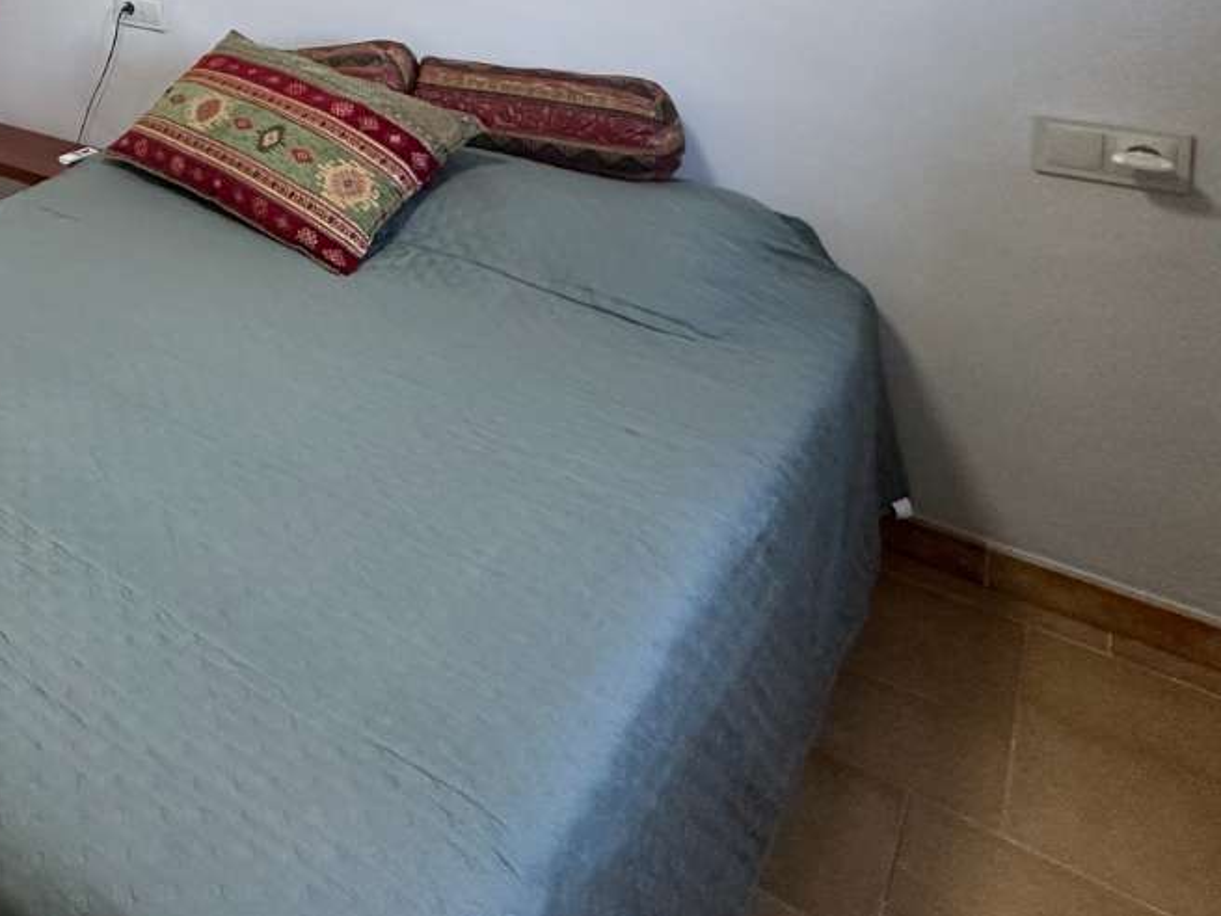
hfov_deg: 43.8
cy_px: -124
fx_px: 1129
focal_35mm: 32
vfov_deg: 36.4
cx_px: -123
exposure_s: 1/100
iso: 250
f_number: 2.2
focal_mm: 2.22
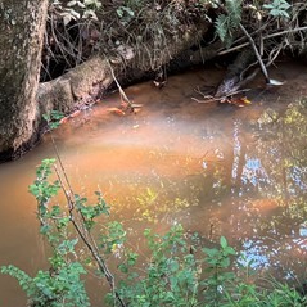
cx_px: 221
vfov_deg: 18.8
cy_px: 31
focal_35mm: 91
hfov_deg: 19.0
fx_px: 913
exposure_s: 1/113
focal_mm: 6.76
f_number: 1.78
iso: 200
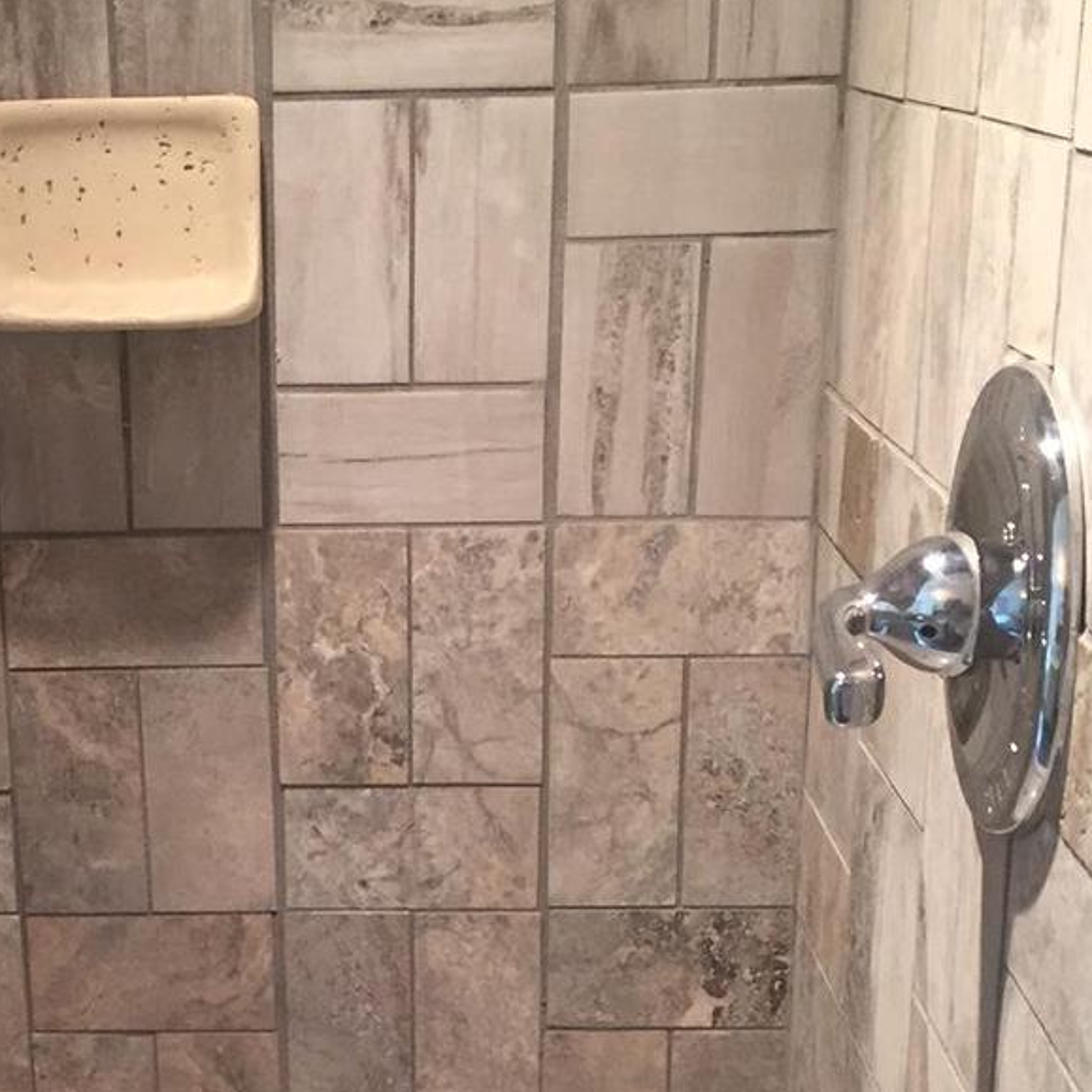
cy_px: 922
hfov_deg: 25.0
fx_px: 2427
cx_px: 232
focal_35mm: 68
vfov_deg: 24.8
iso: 125
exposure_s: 1/30
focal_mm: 4.15
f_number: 2.2
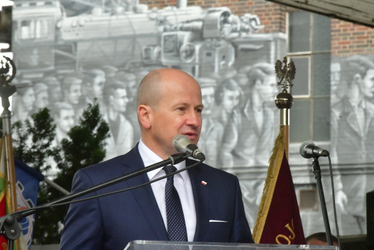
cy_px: 125
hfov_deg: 10.3
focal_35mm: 200
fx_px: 2078
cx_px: 187
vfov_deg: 6.9
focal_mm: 200
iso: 7200
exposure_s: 1/160
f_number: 22
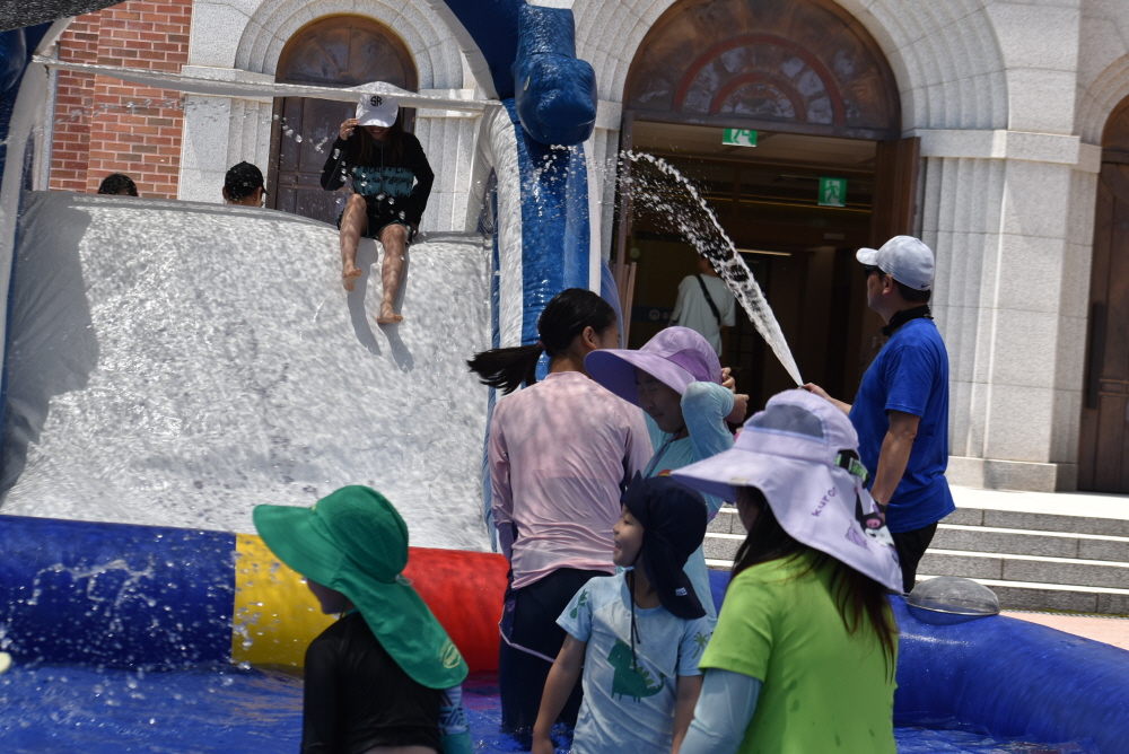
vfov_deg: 11.7
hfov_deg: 17.5
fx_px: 3671
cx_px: 564
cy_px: 377
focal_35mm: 117
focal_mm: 78
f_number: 8
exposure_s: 1/250
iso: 200
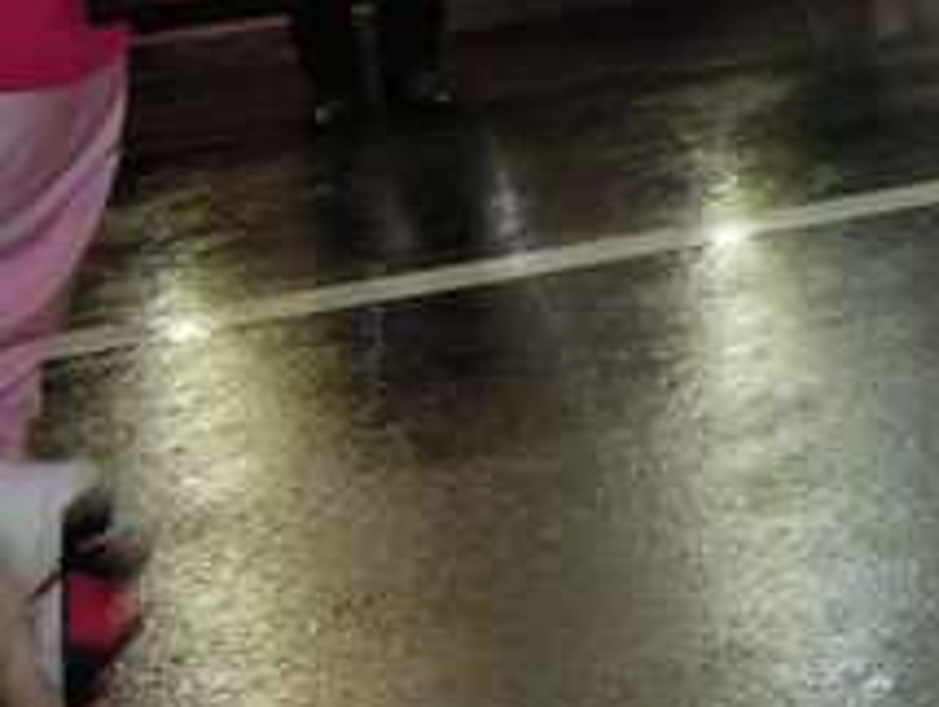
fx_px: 3042
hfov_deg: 13.6
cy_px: -290
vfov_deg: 12.7
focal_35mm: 112
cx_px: 2124
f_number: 2.8
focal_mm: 4.3
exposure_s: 1/30
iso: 250
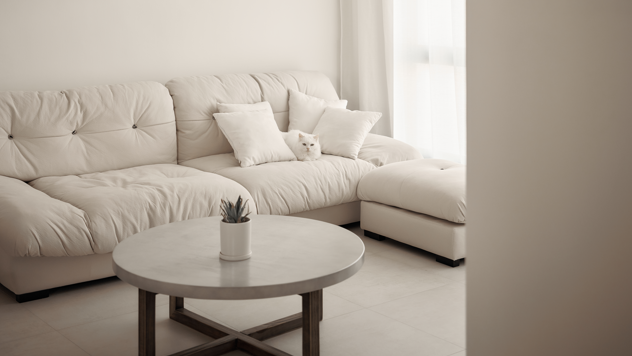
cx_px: 319
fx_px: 888
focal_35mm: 53
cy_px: 176
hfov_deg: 39.2
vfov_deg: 22.6
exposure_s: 1/125
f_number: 2.8
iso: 400
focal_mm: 50
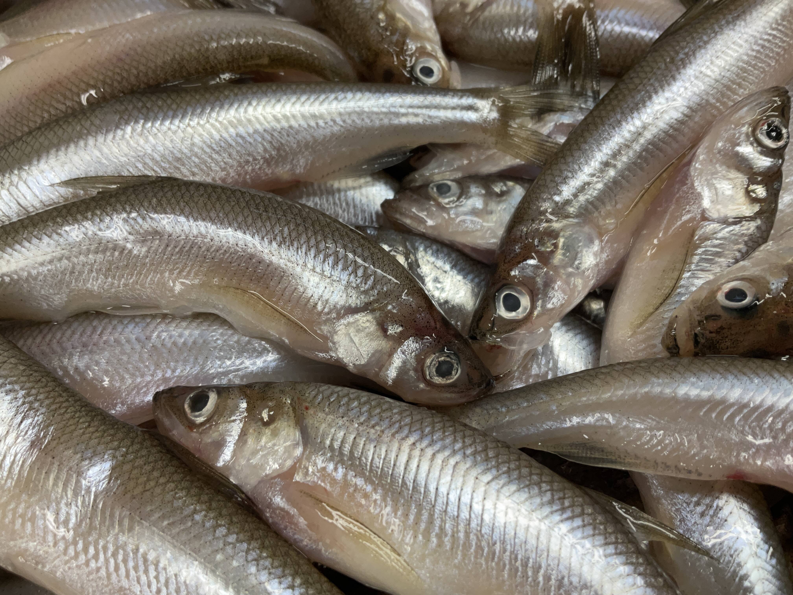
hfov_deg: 61.7
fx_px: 664
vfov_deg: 48.2
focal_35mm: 29
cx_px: 396
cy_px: 298
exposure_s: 1/120
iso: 50
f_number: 1.8
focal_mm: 3
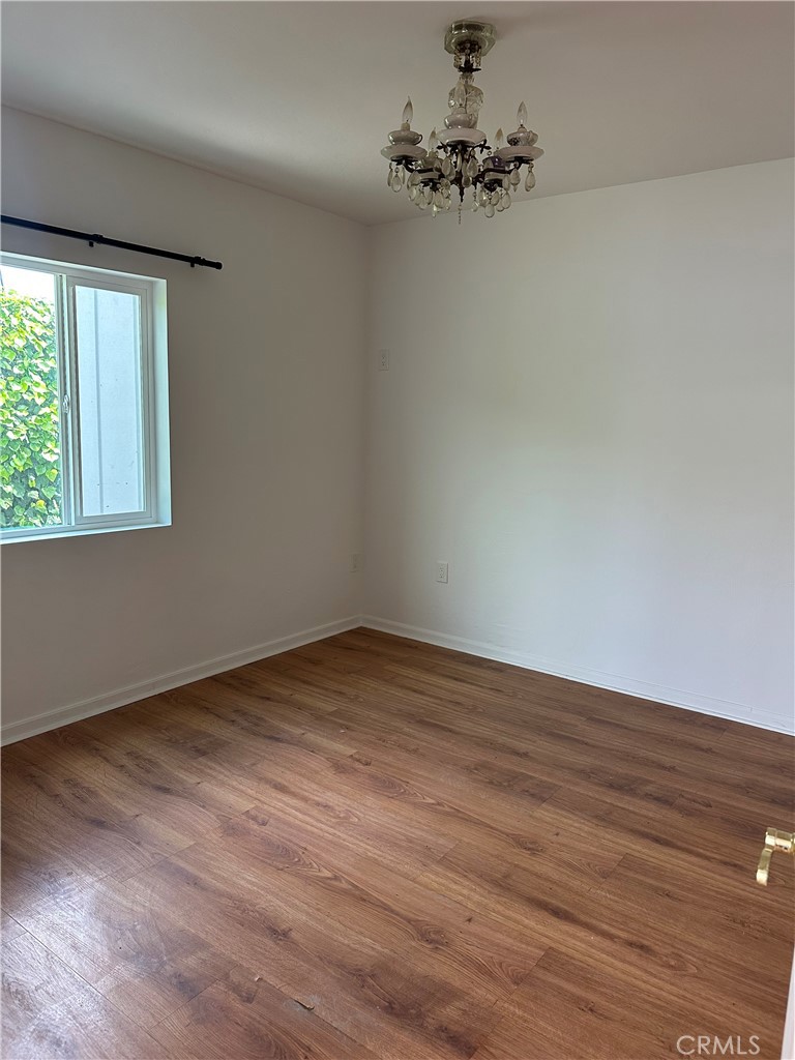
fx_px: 735
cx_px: 398
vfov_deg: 71.6
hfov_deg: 56.8
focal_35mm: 24
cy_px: 530
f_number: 1.78
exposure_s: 1/116
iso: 250
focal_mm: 6.86
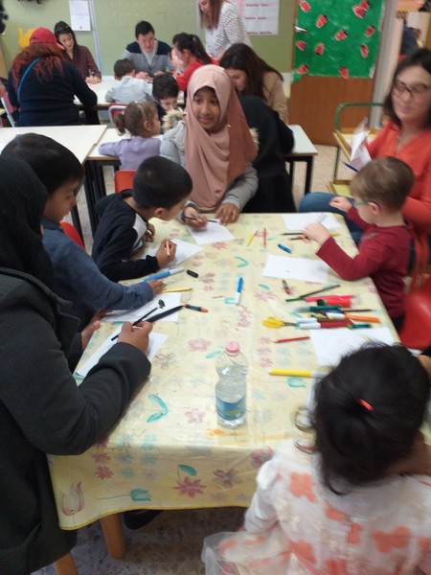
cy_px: 288
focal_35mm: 27
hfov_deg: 51.4
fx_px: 448
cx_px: 216
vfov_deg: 65.3
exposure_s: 1/25
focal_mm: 3.6
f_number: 1.9
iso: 125
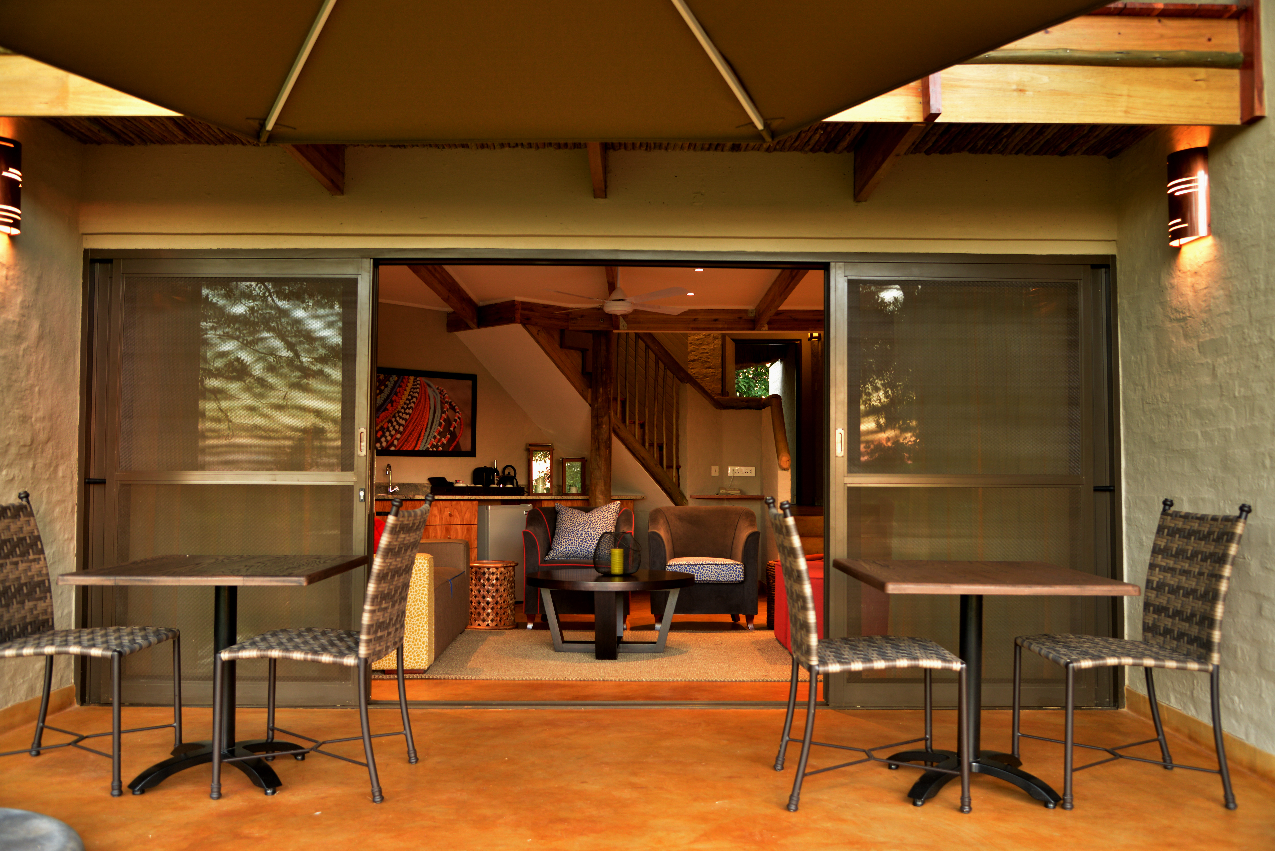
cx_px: 638
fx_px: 1098
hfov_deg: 60.3
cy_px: 426
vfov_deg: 42.4
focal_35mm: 31
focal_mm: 31
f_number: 4.5
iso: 400
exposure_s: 1/8
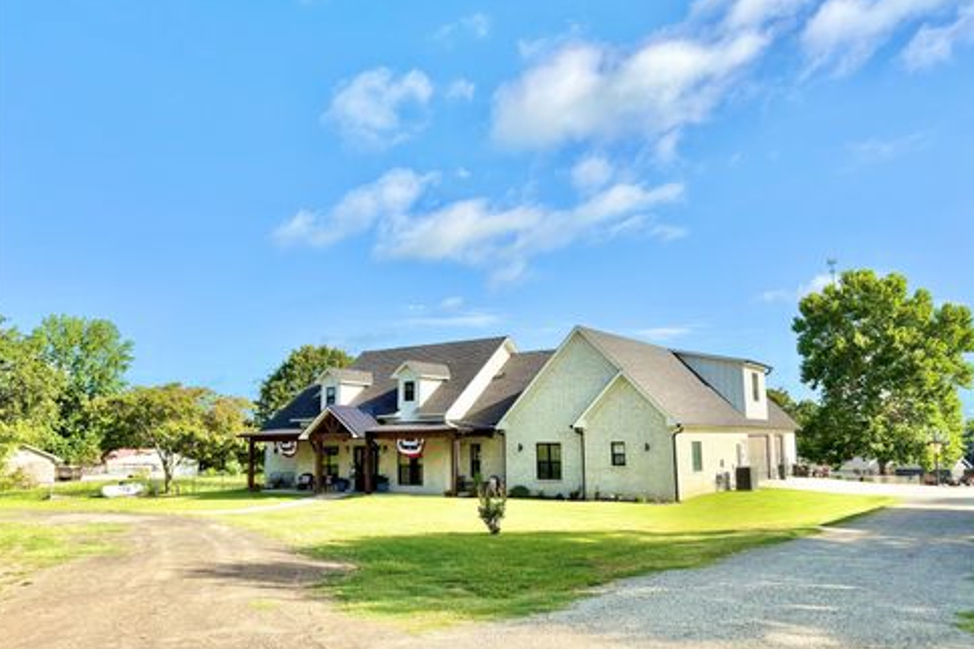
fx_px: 757
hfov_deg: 65.5
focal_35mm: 28
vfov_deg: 46.4
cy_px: 336
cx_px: 494
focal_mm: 5.96
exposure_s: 1/3279
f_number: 1.6
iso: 50
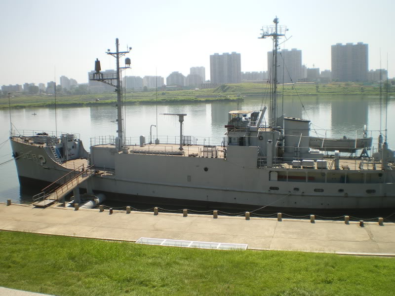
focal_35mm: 36
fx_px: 411
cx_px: 198
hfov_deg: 51.4
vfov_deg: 39.7
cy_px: 148
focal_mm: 6.3
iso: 50
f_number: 4.6
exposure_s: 1/320
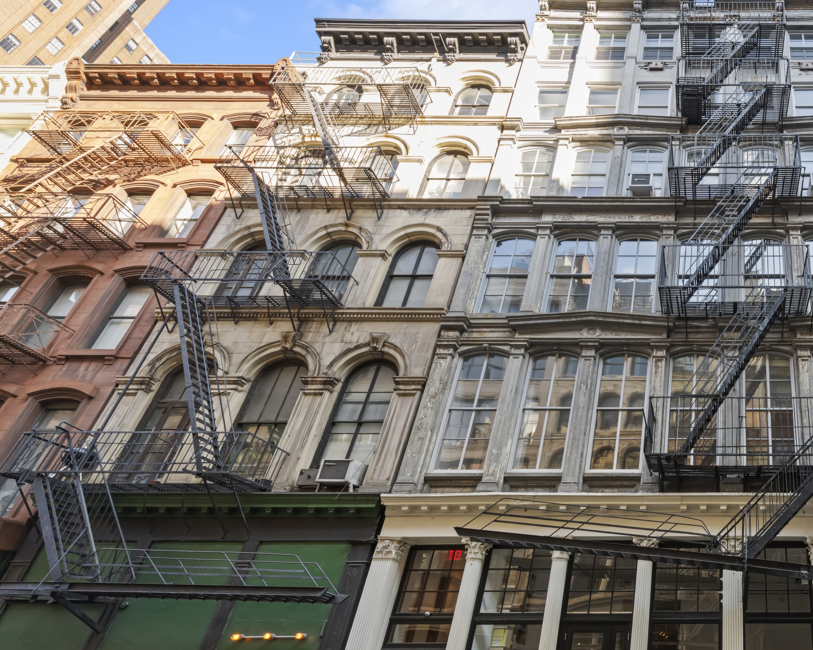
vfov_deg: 60.6
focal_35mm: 23
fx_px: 553
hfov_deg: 63.2
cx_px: 700
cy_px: 376
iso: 320
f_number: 8
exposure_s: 1/80
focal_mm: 14
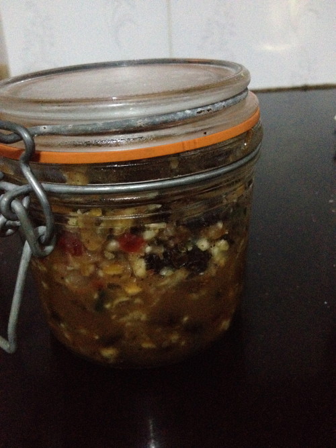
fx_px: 453
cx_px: 168
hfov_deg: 40.7
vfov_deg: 52.6
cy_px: 224
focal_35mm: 35
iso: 800
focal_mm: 4.28
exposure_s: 1/17
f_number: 2.4
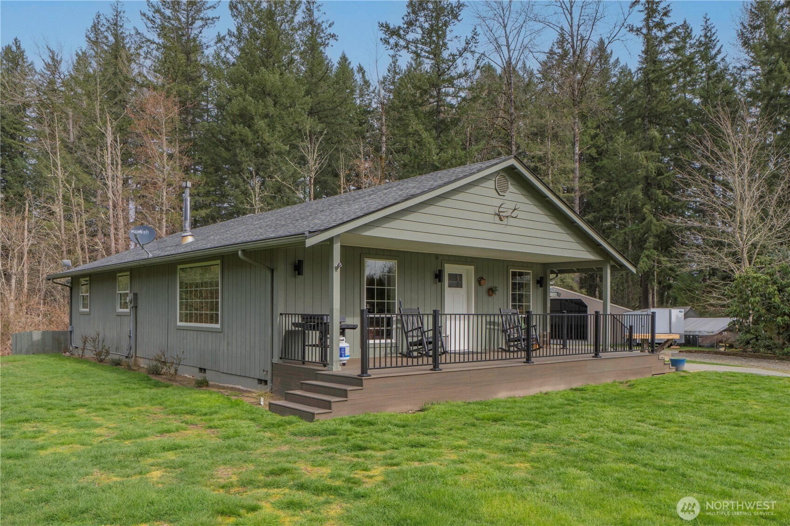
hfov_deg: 67.4
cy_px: 263
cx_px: 395
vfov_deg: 47.9
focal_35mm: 27
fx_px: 592
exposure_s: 1/125
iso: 100
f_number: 9
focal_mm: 18
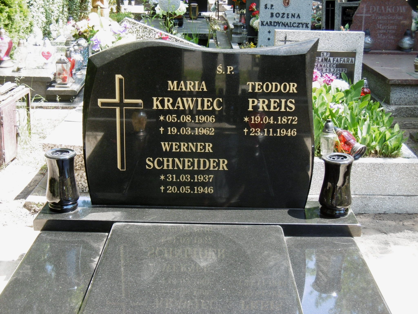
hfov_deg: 32.7
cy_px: 157
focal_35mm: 59
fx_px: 712
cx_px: 209
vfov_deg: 24.8
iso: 100
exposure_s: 1/80
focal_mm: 10.5
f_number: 4.2
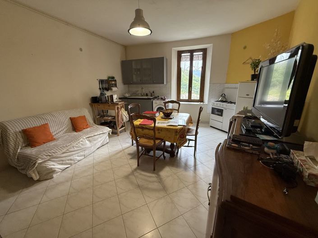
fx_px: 129
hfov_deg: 102.1
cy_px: 119
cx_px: 159
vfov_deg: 85.6
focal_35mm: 14
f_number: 2.2
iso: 250
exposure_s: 1/100
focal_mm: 2.22
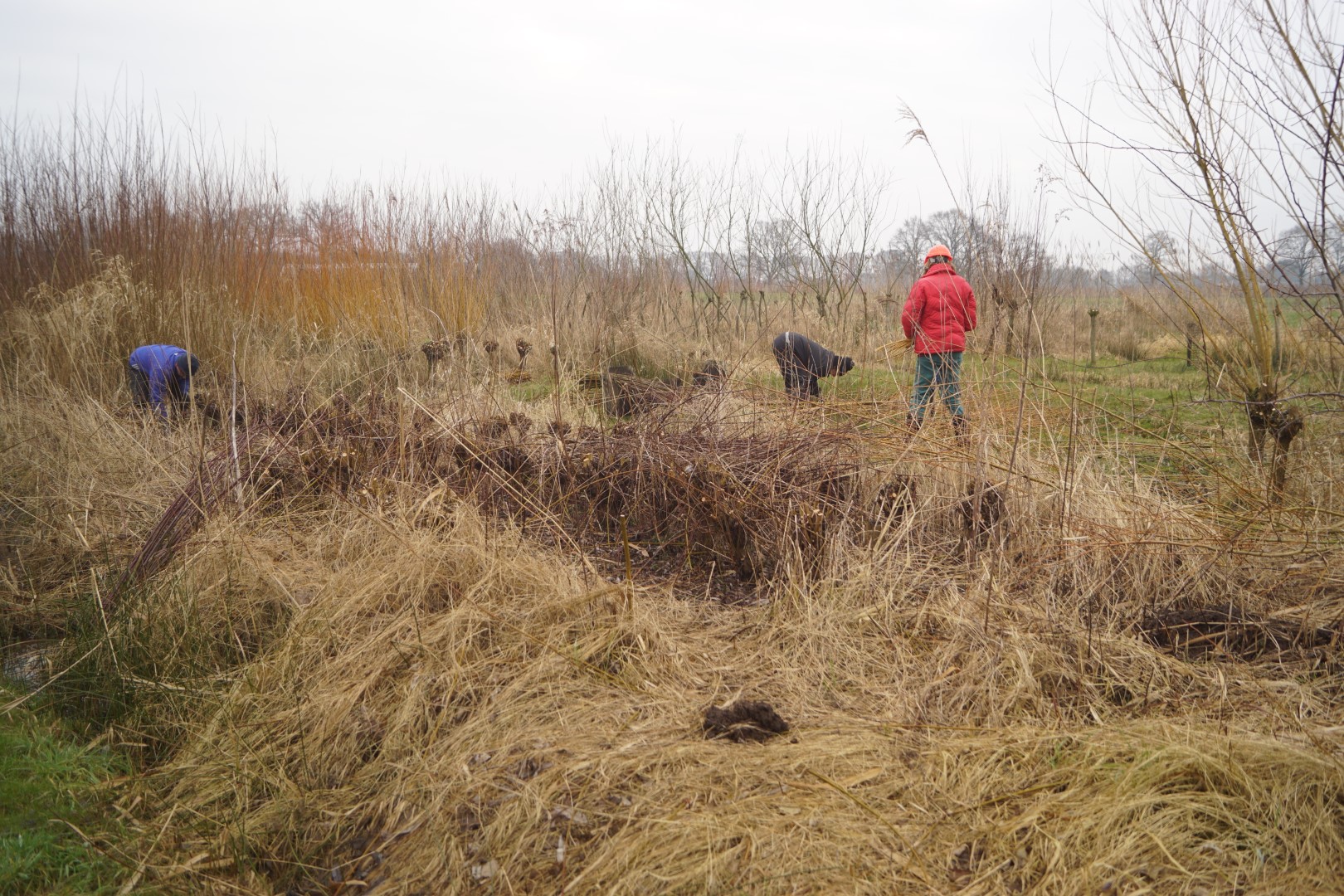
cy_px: 448
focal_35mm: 30
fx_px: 1120
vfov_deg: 43.6
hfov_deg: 61.9
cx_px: 672
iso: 200
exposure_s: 1/160
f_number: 8
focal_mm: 20
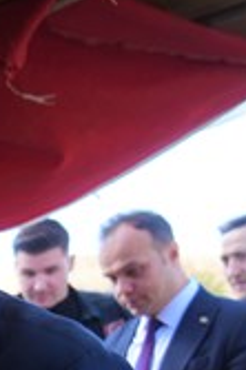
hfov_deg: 9.8
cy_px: 539
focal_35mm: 115
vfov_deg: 16.4
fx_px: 1181
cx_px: -432
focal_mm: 24
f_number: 4
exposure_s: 1/200
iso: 160
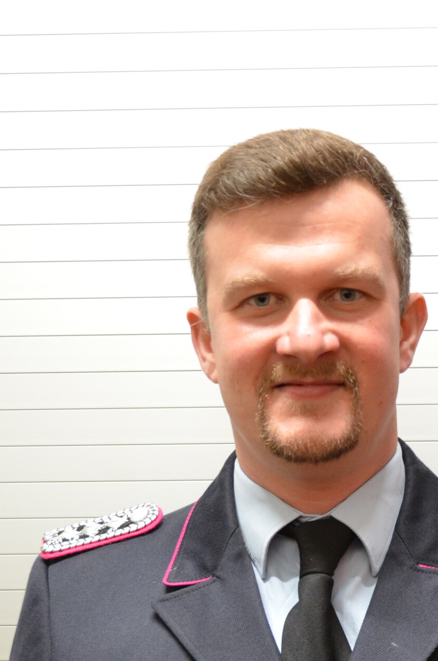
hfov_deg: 18.5
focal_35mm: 73
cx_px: 329
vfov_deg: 26.3
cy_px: 658
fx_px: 1338
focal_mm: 24
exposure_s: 1/25
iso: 1600
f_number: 4
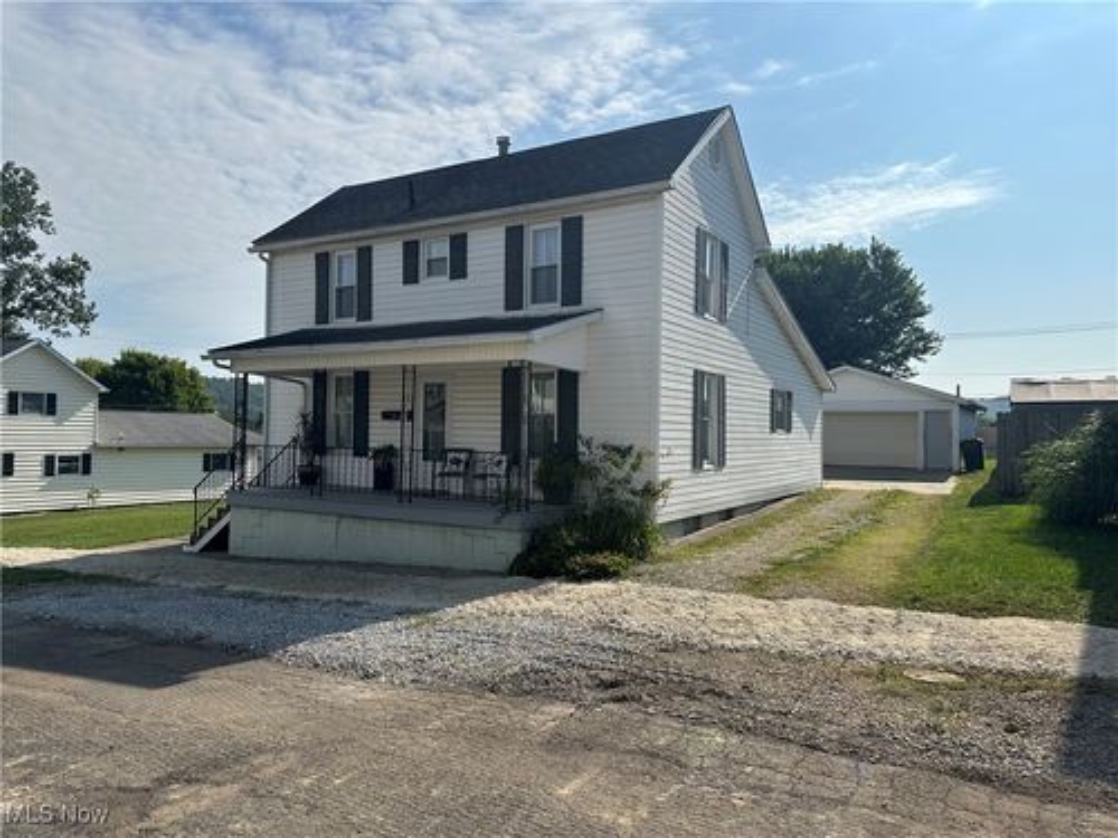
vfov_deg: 56.8
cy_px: 419
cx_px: 559
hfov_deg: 71.6
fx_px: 775
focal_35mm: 24
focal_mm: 6.86
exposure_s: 1/8929
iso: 80
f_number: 1.78
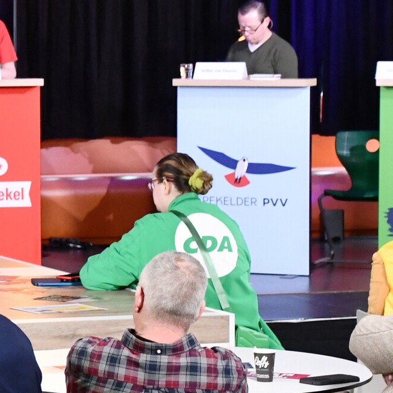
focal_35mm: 199
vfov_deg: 8.8
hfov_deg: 8.7
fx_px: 2556
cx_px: -117
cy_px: 172
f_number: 4.2
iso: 2800
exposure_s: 1/125
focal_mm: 40
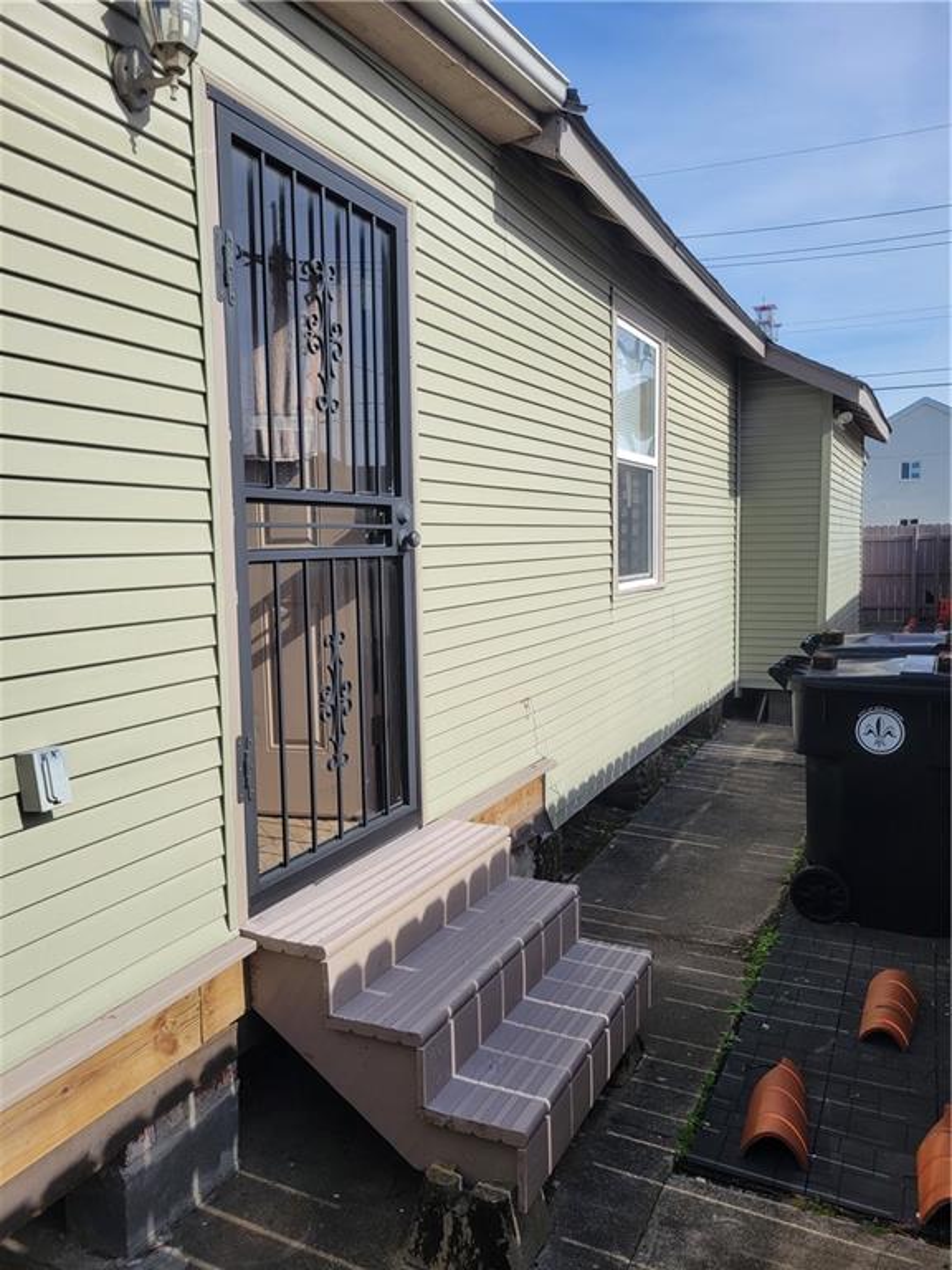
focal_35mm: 26
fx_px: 953
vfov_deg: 67.3
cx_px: 476
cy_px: 635
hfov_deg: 53.1
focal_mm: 5.4
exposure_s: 1/1962
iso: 40
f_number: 1.8
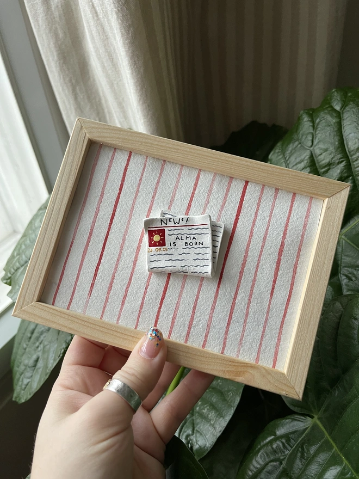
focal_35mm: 25
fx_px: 346
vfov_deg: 69.4
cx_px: 180
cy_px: 240
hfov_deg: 54.9
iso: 250
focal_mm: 5.1
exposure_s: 1/60
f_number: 1.6
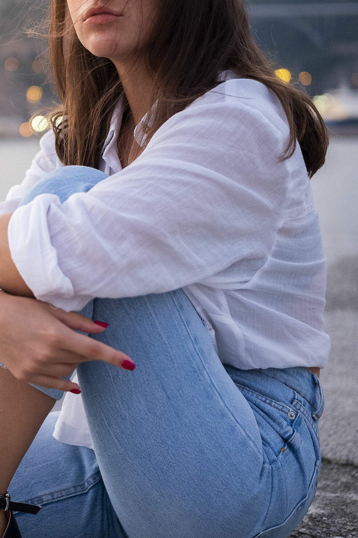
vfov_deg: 23.6
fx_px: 1283
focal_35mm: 86
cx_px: 82
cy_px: 236
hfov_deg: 15.8
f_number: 2
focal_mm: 35
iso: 1250
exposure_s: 1/125
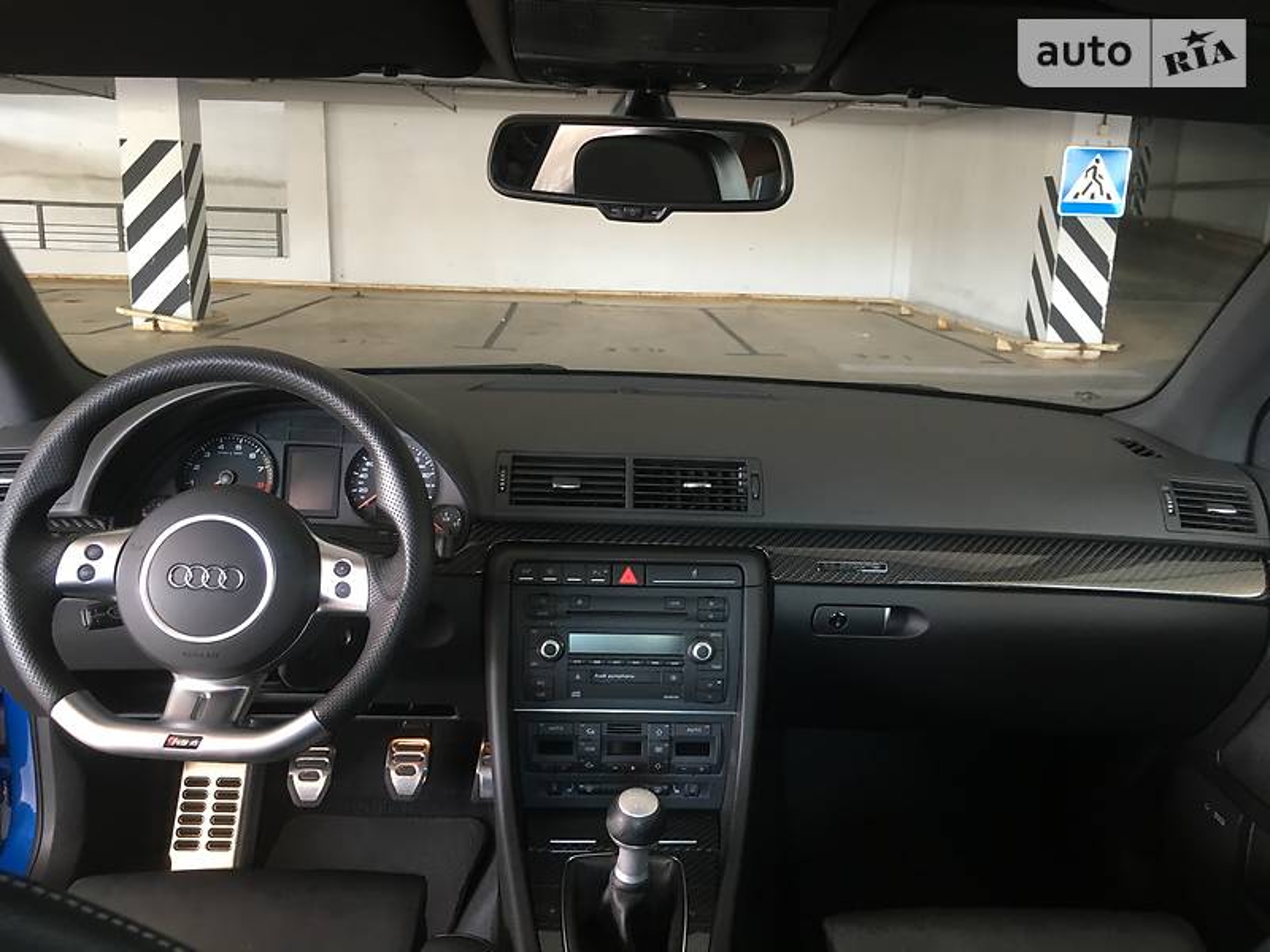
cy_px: 476
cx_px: 635
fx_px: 1064
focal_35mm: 29
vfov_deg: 48.2
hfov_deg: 61.7
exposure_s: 1/33
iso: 100
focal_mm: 4.2
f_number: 2.2
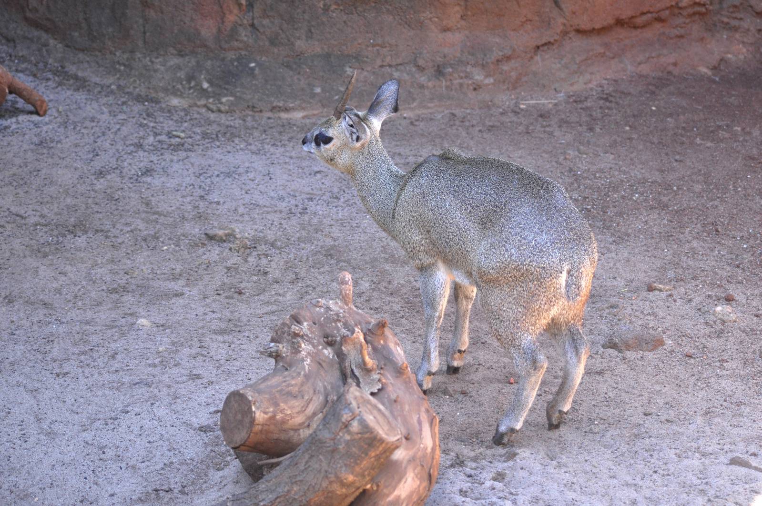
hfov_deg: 19.5
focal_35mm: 105
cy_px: 253
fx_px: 2220
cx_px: 381
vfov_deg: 13.0
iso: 640
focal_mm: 70
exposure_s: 1/250
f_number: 4
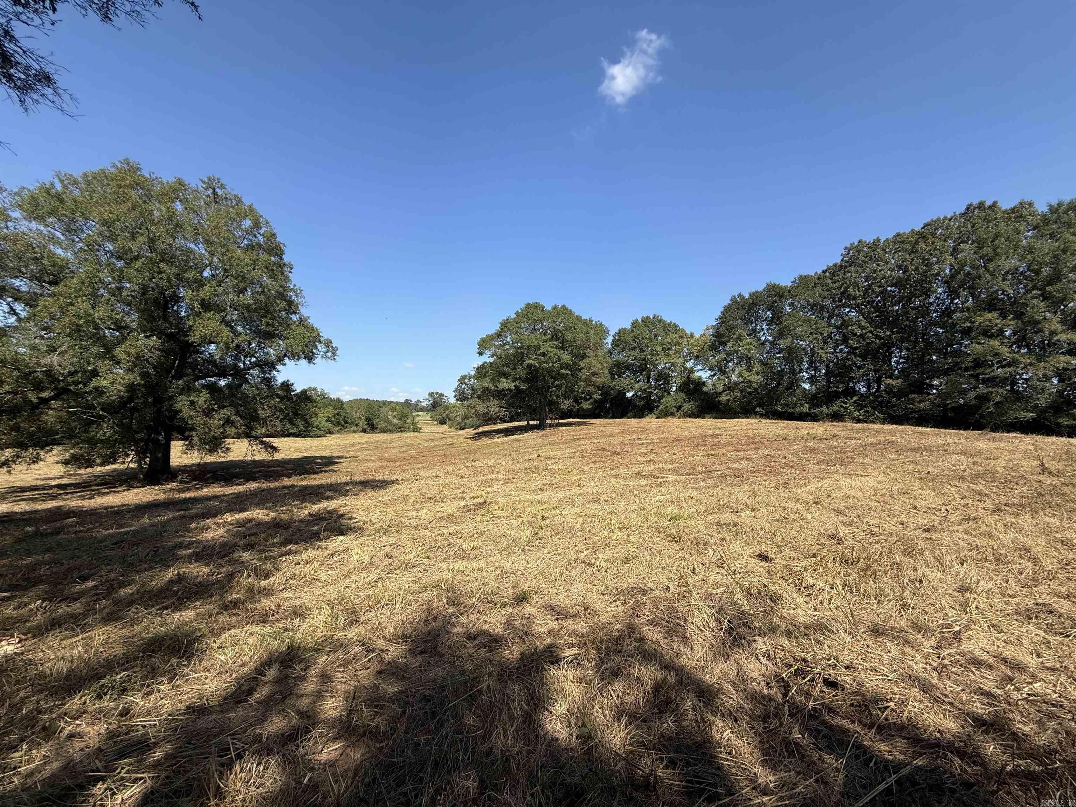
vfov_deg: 85.7
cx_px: 538
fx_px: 435
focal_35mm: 14
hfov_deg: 102.1
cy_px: 404
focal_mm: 2.22
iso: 50
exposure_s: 1/1572
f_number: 2.2
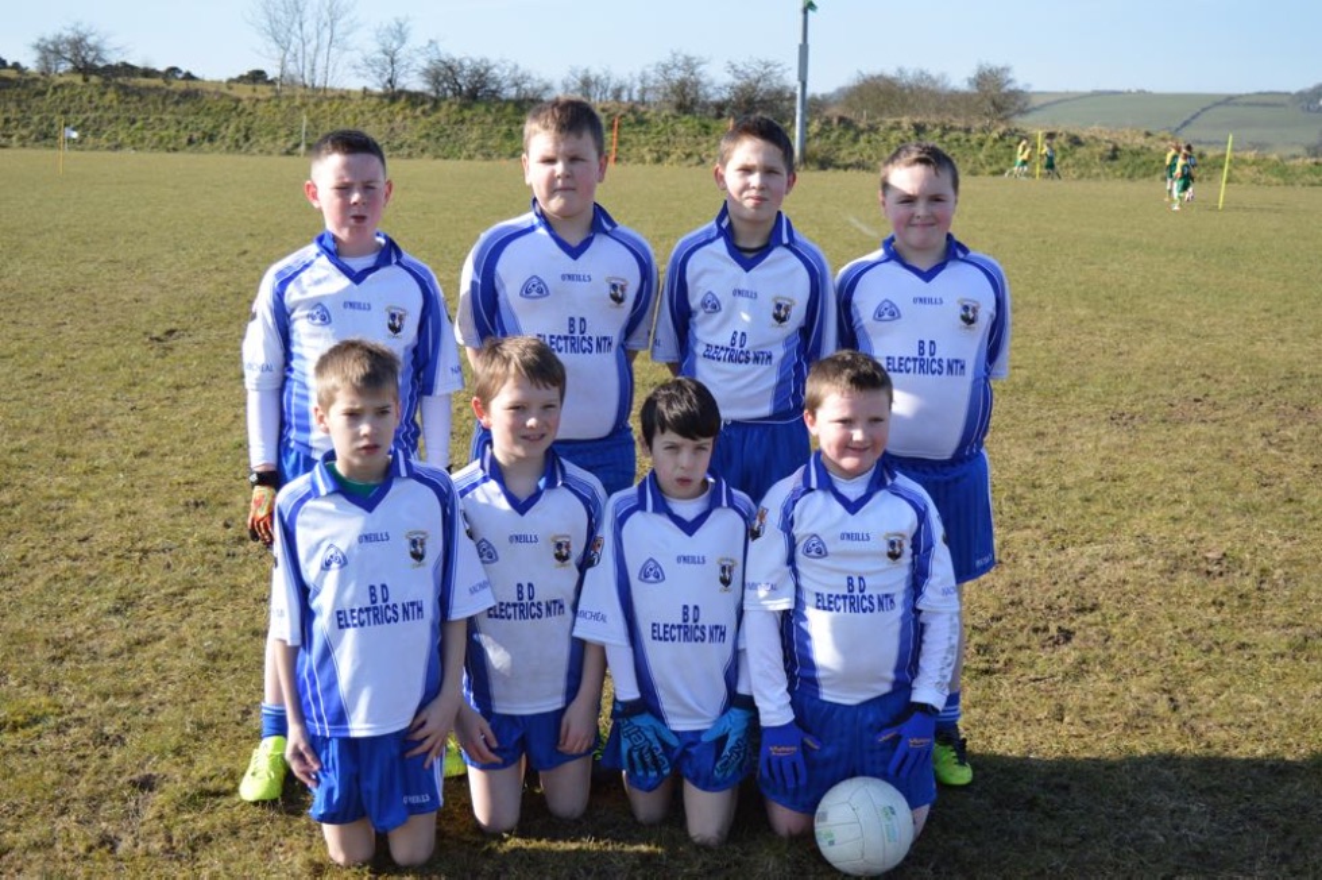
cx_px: 661
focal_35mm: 44
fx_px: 1596
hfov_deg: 45.0
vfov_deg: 30.8
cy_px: 440
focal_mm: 29
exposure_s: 1/1250
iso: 400
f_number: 5.6
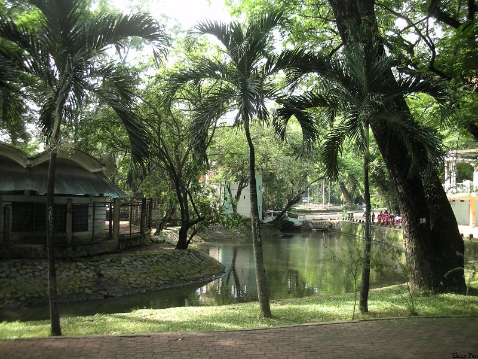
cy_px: 180
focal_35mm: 35
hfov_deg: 52.6
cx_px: 239
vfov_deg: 40.7
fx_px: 483
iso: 50
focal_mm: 5.8
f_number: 2.8
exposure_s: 1/61.3
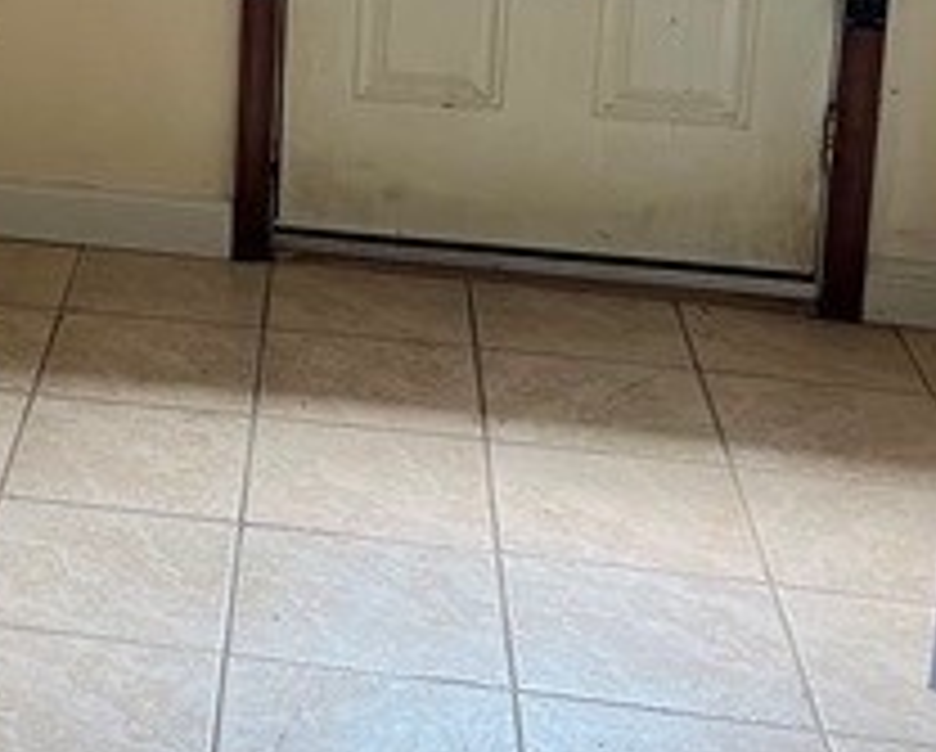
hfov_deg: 22.4
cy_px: -131
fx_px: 2164
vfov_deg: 18.7
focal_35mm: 78
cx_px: -212
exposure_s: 1/97
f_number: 1.6
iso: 125
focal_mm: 5.1
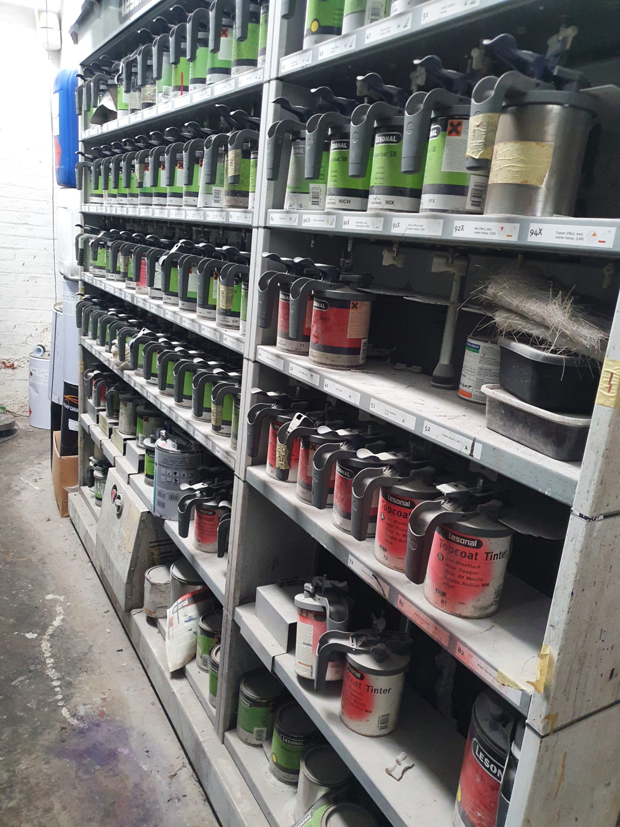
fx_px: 621
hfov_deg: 53.1
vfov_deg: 67.3
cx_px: 310
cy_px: 414
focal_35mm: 26
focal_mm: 4.32
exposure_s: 1/50
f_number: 1.5
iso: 320
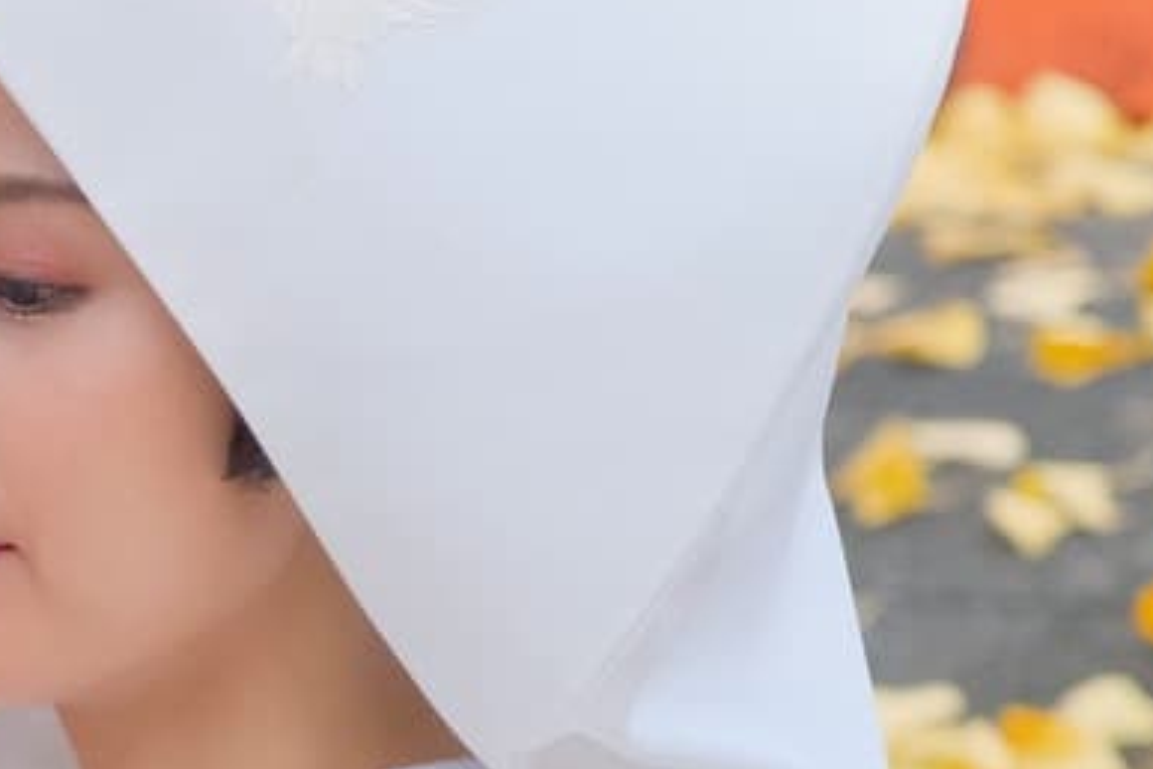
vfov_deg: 3.1
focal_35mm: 446
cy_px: 727
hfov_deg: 4.6
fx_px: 14283
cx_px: -471
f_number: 4
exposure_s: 1/640
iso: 1600
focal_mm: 80
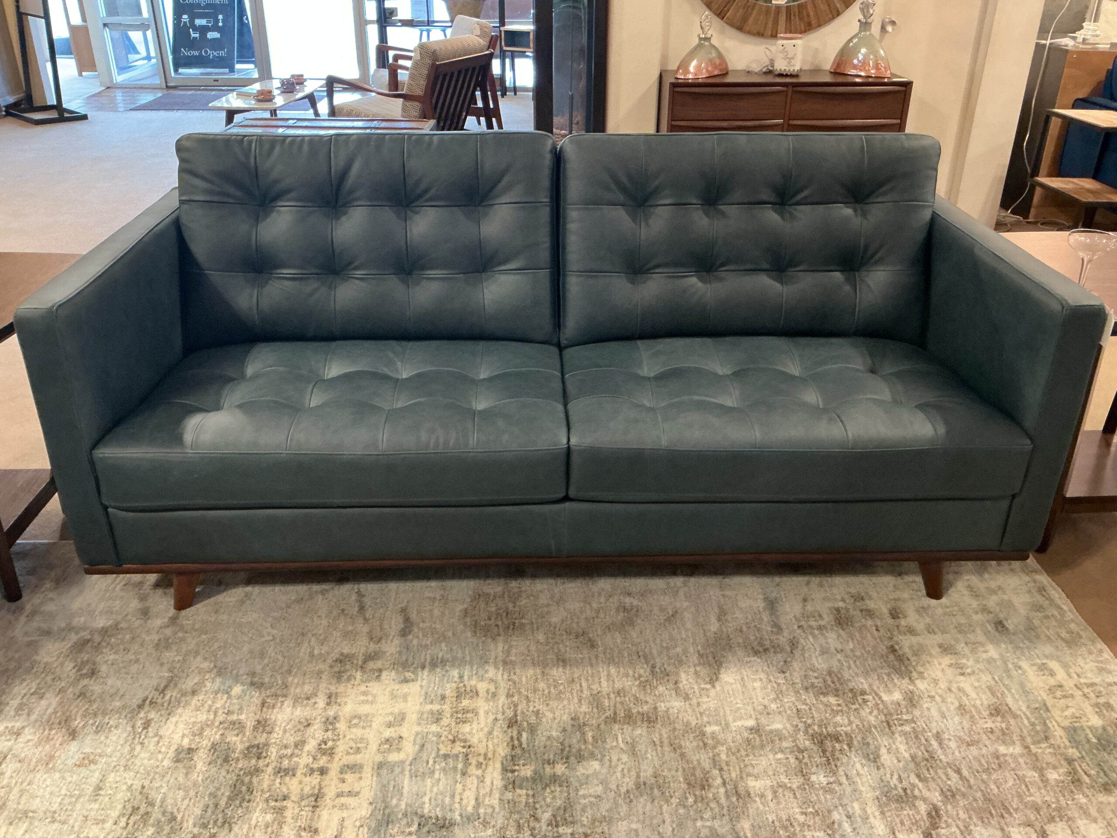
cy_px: 419
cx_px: 558
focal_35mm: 29
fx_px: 936
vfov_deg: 48.2
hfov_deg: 61.7
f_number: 1.8
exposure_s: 1/30
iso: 250
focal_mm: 3
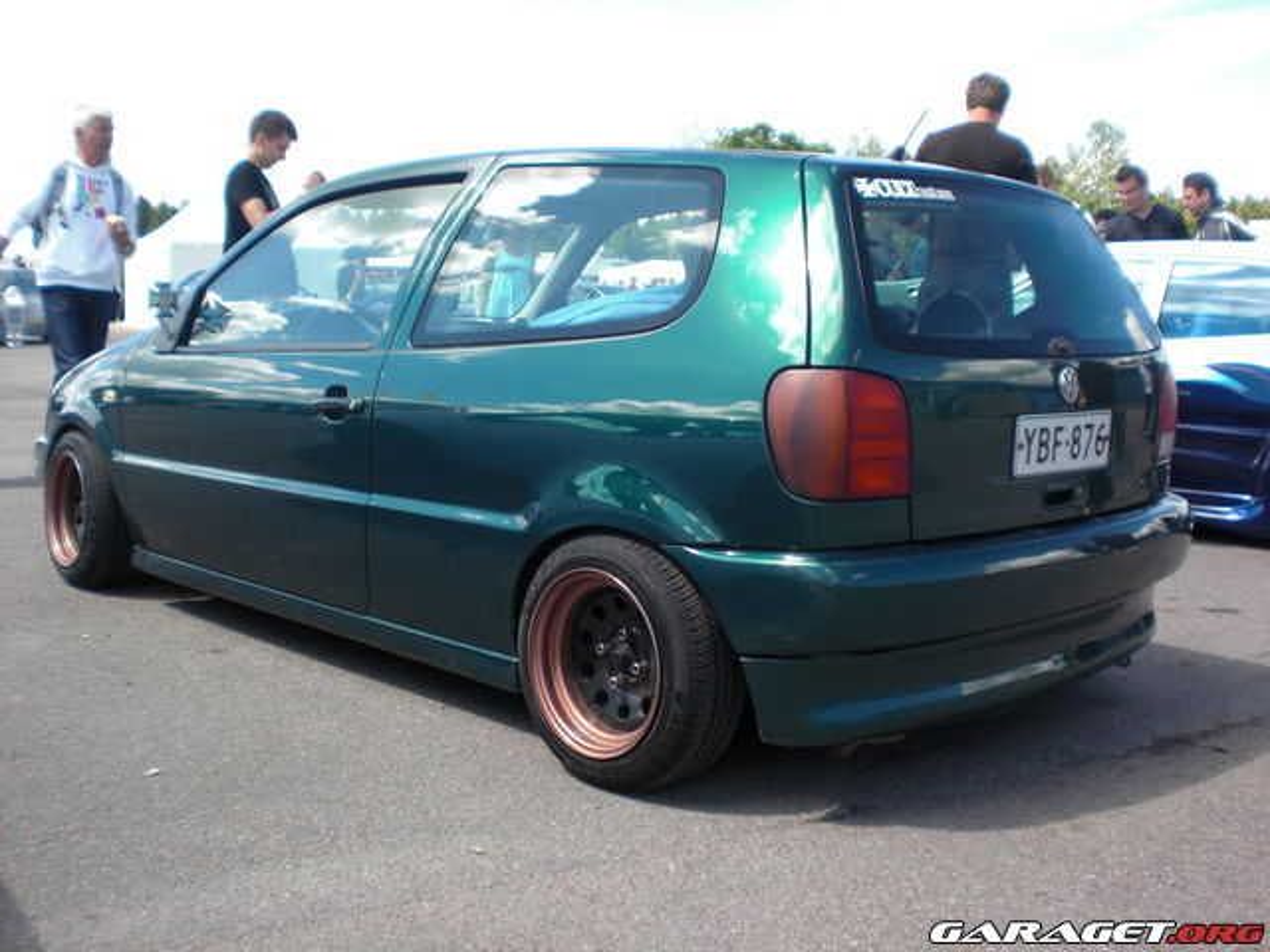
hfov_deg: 49.0
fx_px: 1394
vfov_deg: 37.7
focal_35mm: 38
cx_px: 635
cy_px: 476
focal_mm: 6.3
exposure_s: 1/250
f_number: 3.1
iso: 64
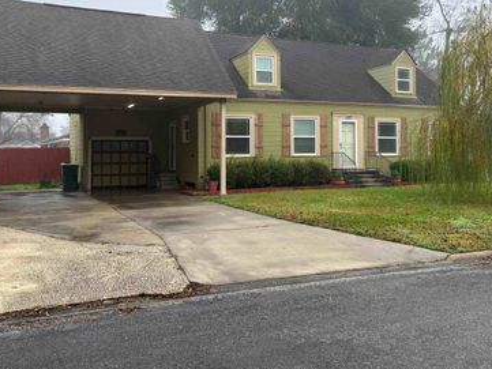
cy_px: 144
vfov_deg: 39.5
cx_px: 266
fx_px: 512
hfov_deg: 51.3
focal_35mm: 36
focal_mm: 5.96
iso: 50
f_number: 1.6
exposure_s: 1/577
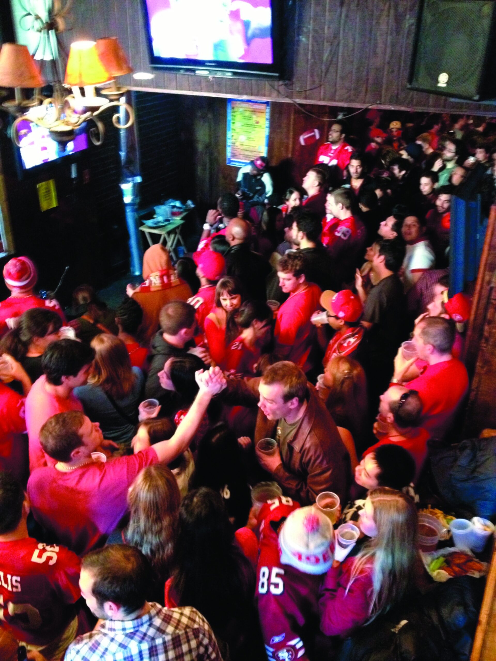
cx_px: 248
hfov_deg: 40.7
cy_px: 330
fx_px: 669
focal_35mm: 35
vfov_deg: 52.6
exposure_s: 1/15
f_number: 2.4
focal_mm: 4.28
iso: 800
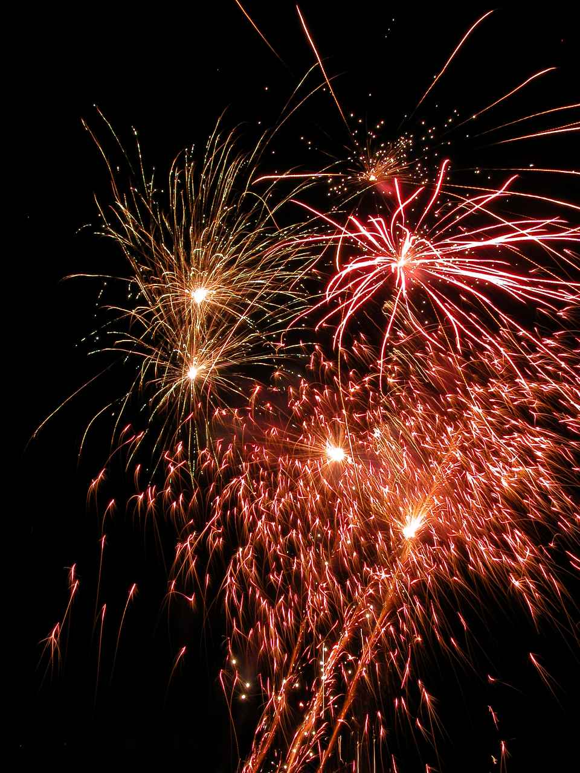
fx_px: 782
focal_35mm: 35
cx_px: 290
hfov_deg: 40.7
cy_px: 386
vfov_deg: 52.6
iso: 100
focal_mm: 8.9
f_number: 8
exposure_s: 4
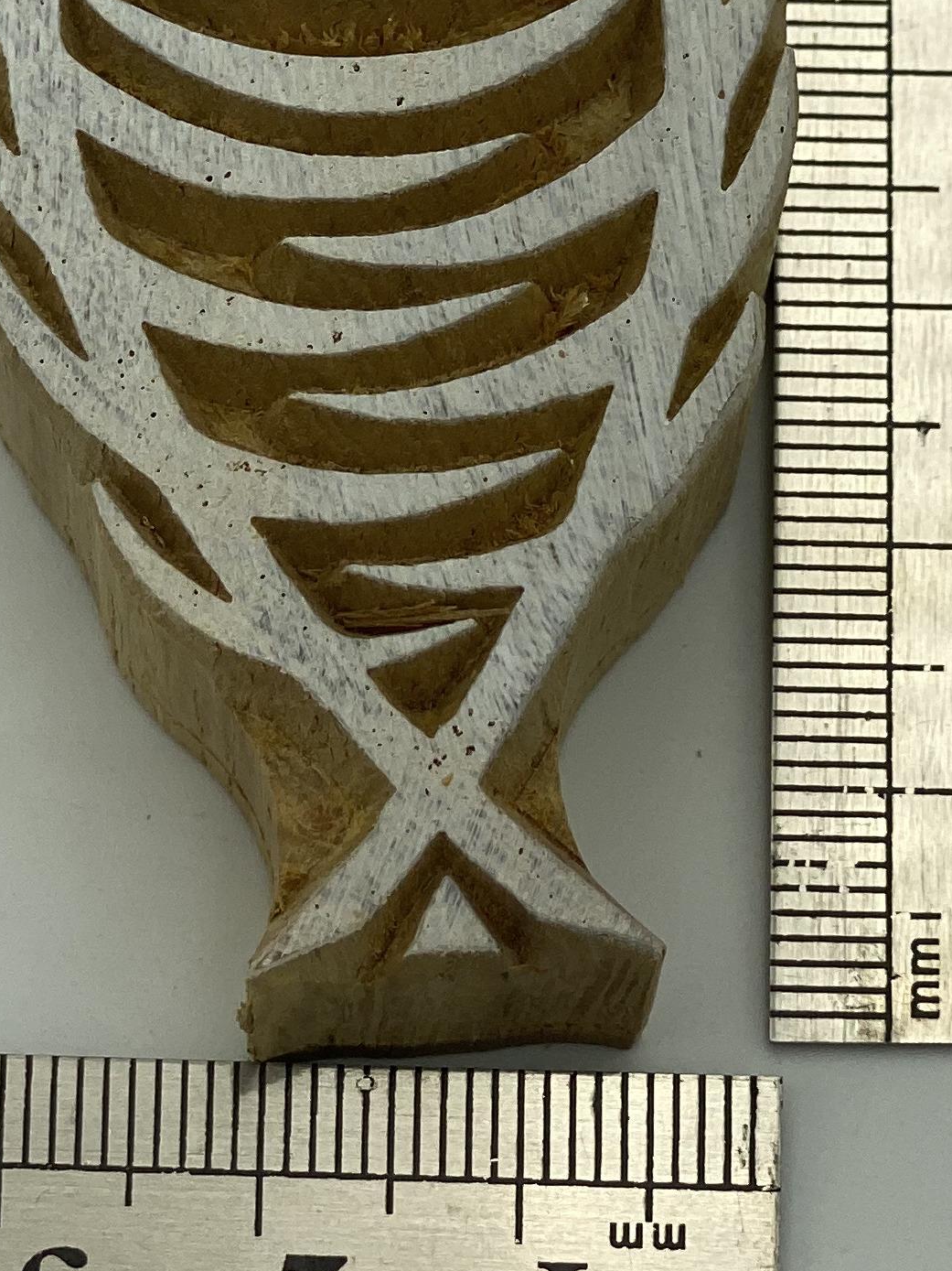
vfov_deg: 13.0
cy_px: 348
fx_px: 5540
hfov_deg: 9.8
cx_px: 438
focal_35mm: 151
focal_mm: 6
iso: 20
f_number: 2
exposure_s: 1/888
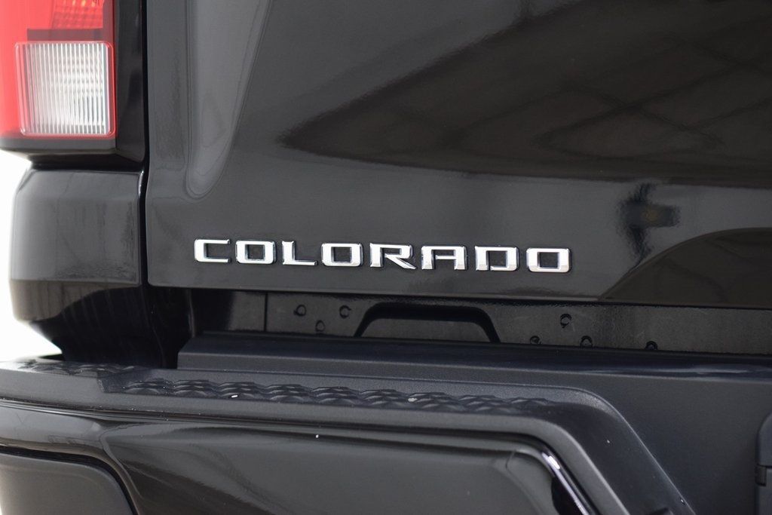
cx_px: 386
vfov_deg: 13.0
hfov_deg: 19.5
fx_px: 2252
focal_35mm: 105
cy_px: 258
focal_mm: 70
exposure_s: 1/30
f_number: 3.5
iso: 1600
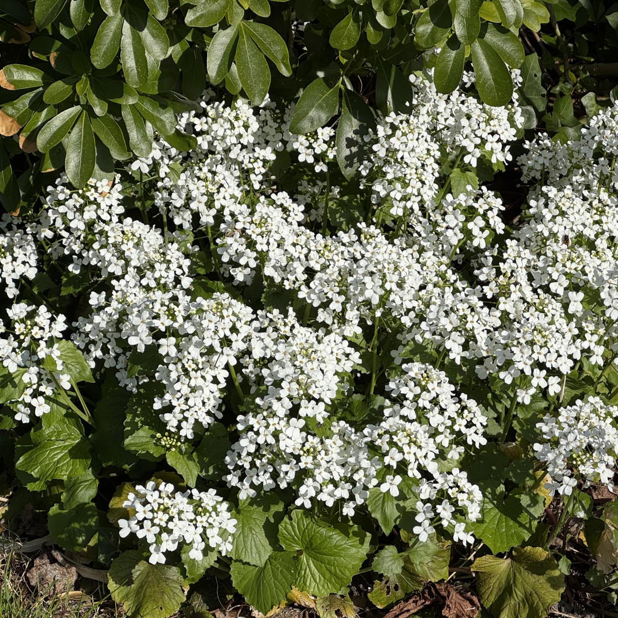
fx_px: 1838
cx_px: 373
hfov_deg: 19.1
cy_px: 309
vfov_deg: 19.1
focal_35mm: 91
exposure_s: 1/1357
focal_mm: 9
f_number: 2.8
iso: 25
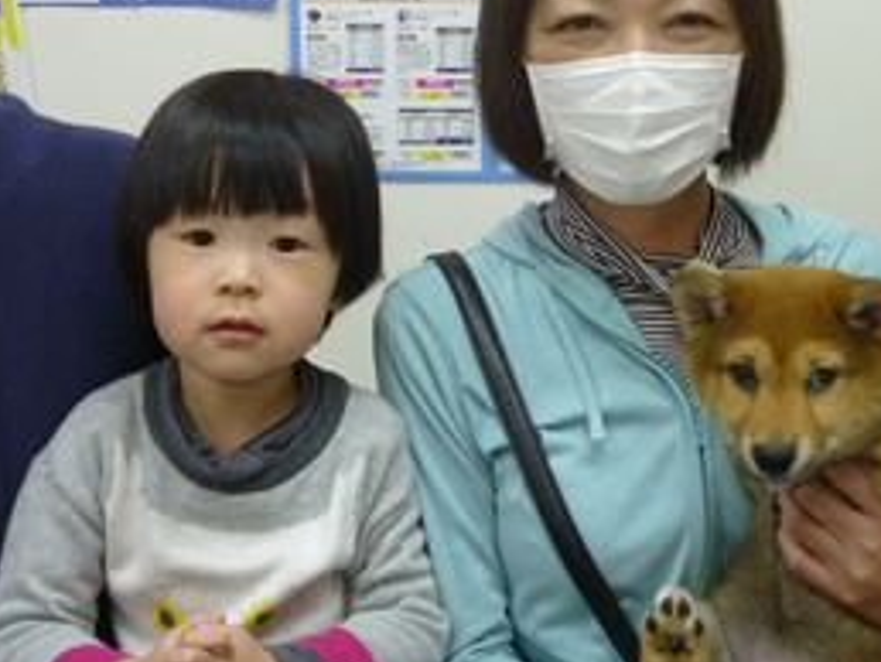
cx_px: 522
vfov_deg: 22.4
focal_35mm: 65
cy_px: 164
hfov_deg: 29.7
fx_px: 1656
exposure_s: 1/50
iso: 400
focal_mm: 5
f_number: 3.1
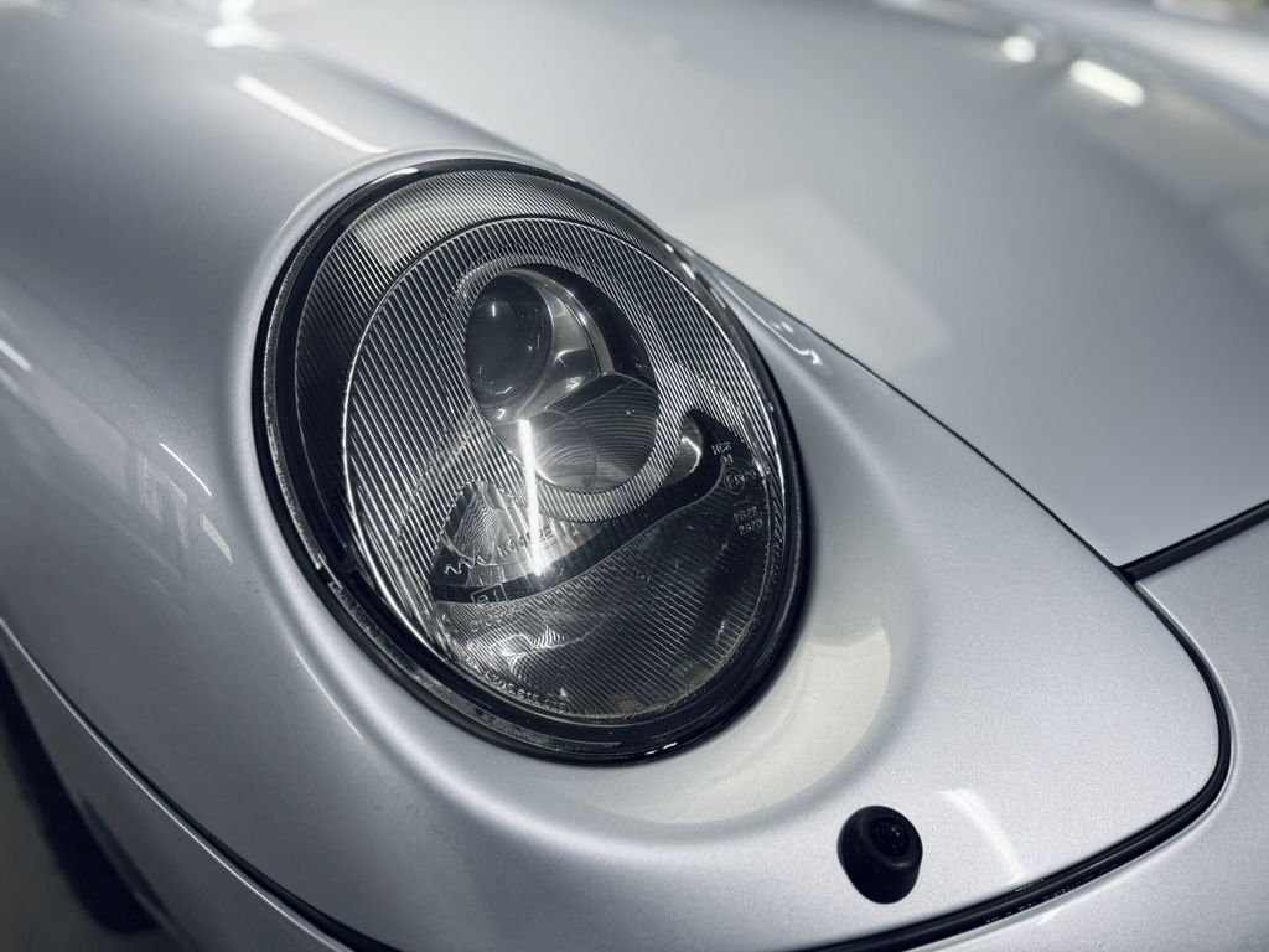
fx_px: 880
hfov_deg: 71.6
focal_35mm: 24
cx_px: 634
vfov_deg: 56.8
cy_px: 476
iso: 160
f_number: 1.78
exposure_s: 1/100
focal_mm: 6.76
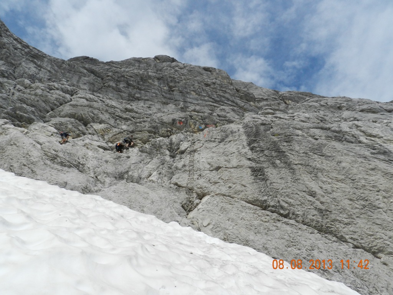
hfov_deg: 73.9
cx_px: 196
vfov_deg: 58.9
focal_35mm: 23
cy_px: 148
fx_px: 261
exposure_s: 1/1000
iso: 160
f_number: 5.6
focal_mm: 4
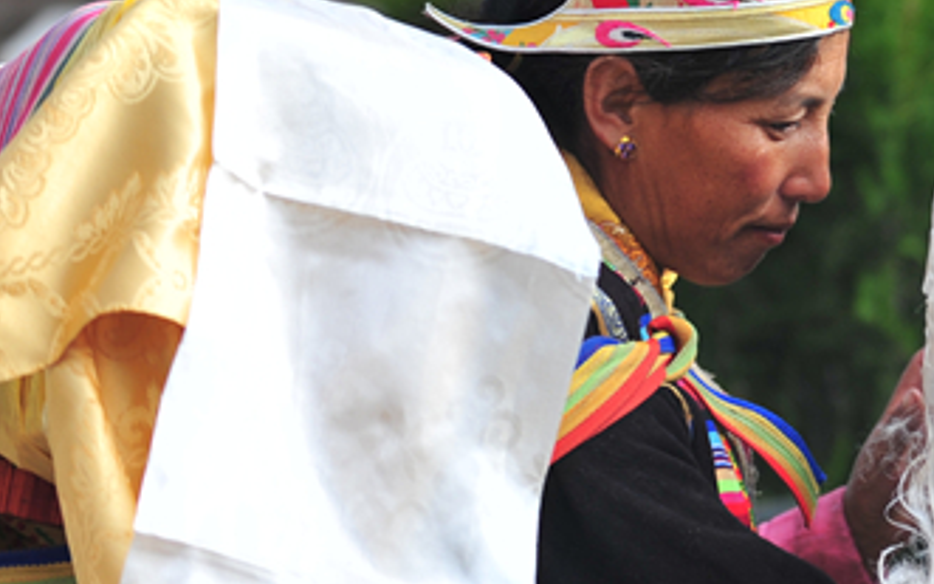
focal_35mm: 194
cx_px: 1167
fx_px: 4939
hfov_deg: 10.6
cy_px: 302
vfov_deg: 6.8
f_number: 2.8
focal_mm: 70
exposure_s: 1/1000
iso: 200
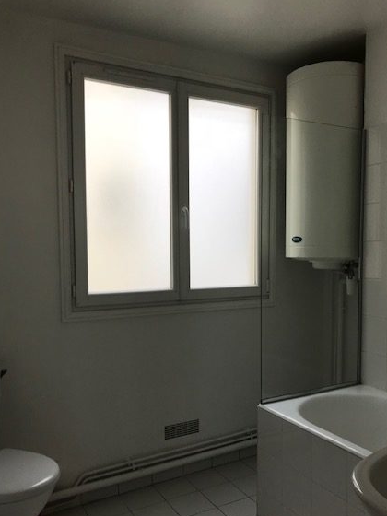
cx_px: 217
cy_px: 286
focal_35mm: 32
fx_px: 477
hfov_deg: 44.1
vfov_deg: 56.7
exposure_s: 1/50
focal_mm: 3.99
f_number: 1.8
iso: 25
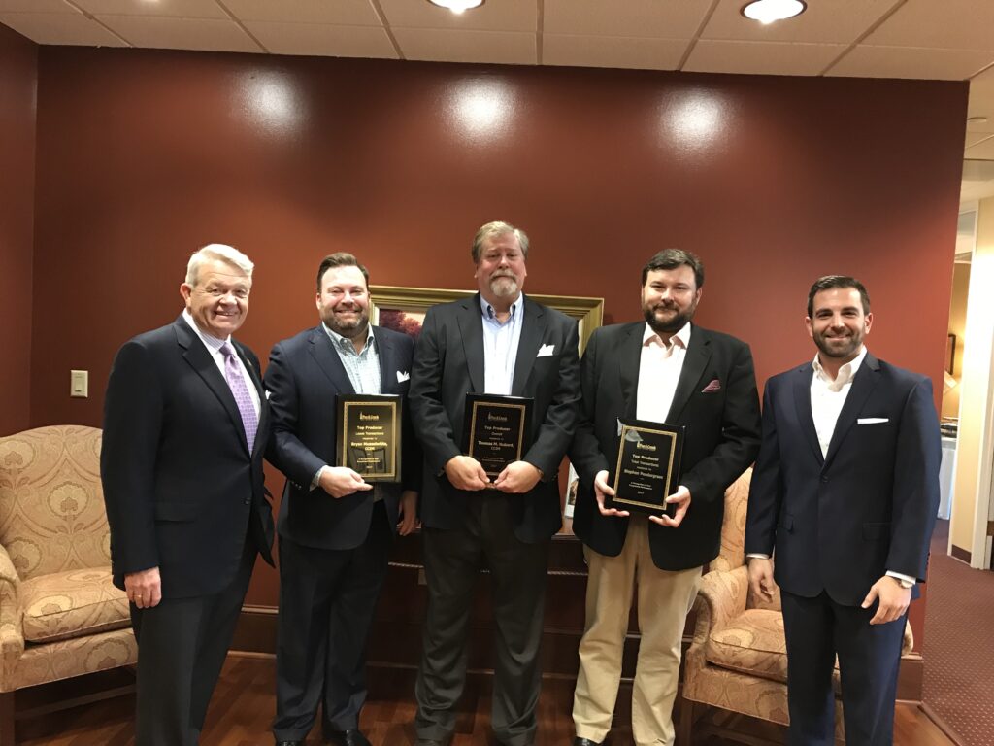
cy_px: 373
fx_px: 804
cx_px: 497
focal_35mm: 28
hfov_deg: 63.4
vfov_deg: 49.7
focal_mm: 3.99
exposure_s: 1/9
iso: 100
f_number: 1.8
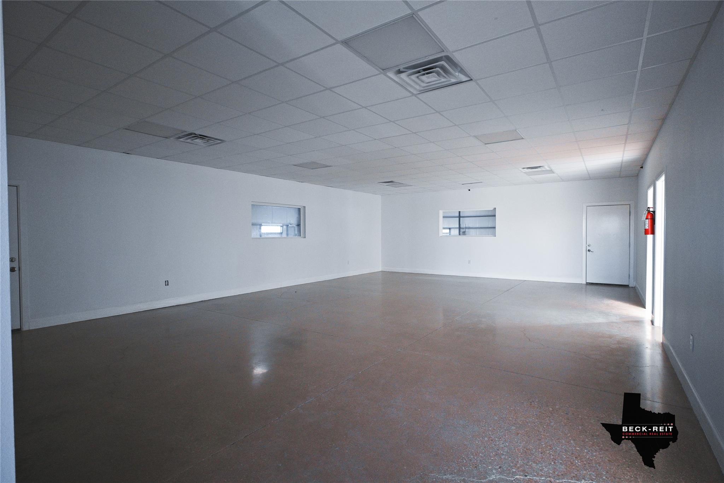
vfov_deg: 67.4
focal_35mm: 18
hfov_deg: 90.0
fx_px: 362
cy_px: 242
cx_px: 362
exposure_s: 1/125
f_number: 3.5
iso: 900
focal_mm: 12
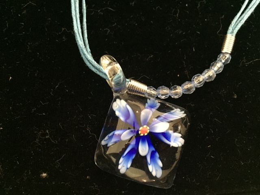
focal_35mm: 29
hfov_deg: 61.7
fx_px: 218
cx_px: 130
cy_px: 98
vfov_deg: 48.2
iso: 400
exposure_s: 1/17
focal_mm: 4.15
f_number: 2.2
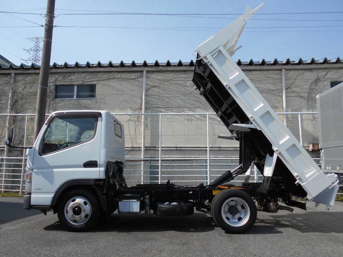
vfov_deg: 53.1
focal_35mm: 26
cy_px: 128
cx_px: 172
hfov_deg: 67.3
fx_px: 258
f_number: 3.2
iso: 80
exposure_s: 1/1250
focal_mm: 4.6
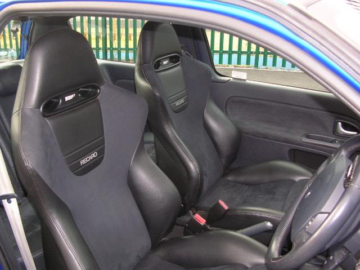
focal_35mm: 35
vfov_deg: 40.6
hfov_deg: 52.7
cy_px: 135
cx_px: 180
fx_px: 364
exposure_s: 1/60.1
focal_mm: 5.8
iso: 97
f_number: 2.8
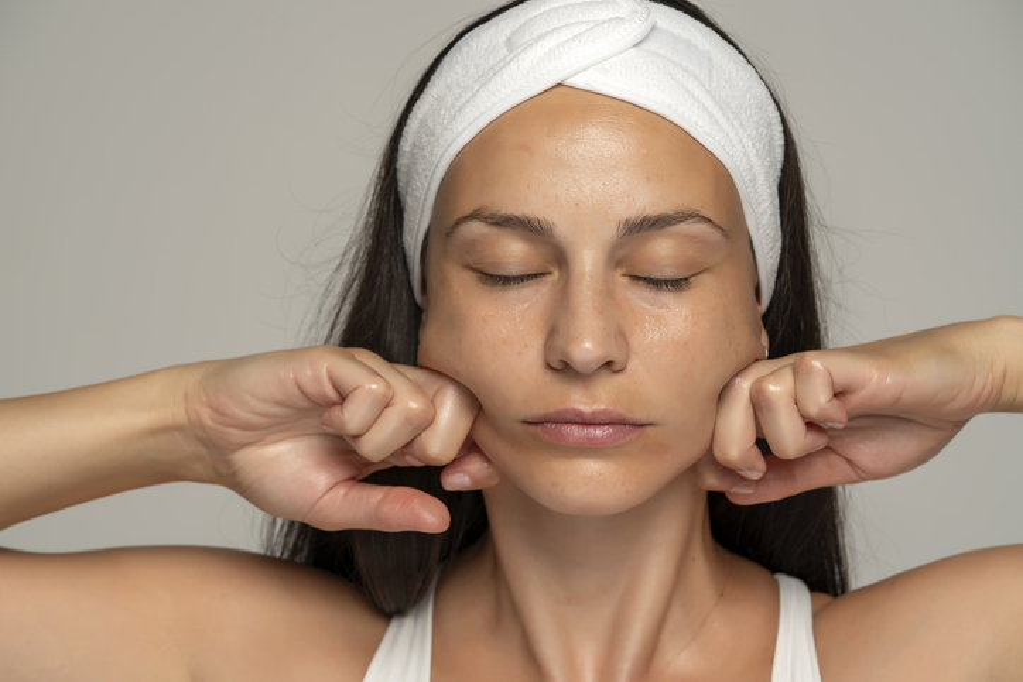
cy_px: 341
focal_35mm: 90
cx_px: 512
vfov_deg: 15.2
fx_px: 2558
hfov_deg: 22.6
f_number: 7.1
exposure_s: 1/160
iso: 125
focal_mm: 90
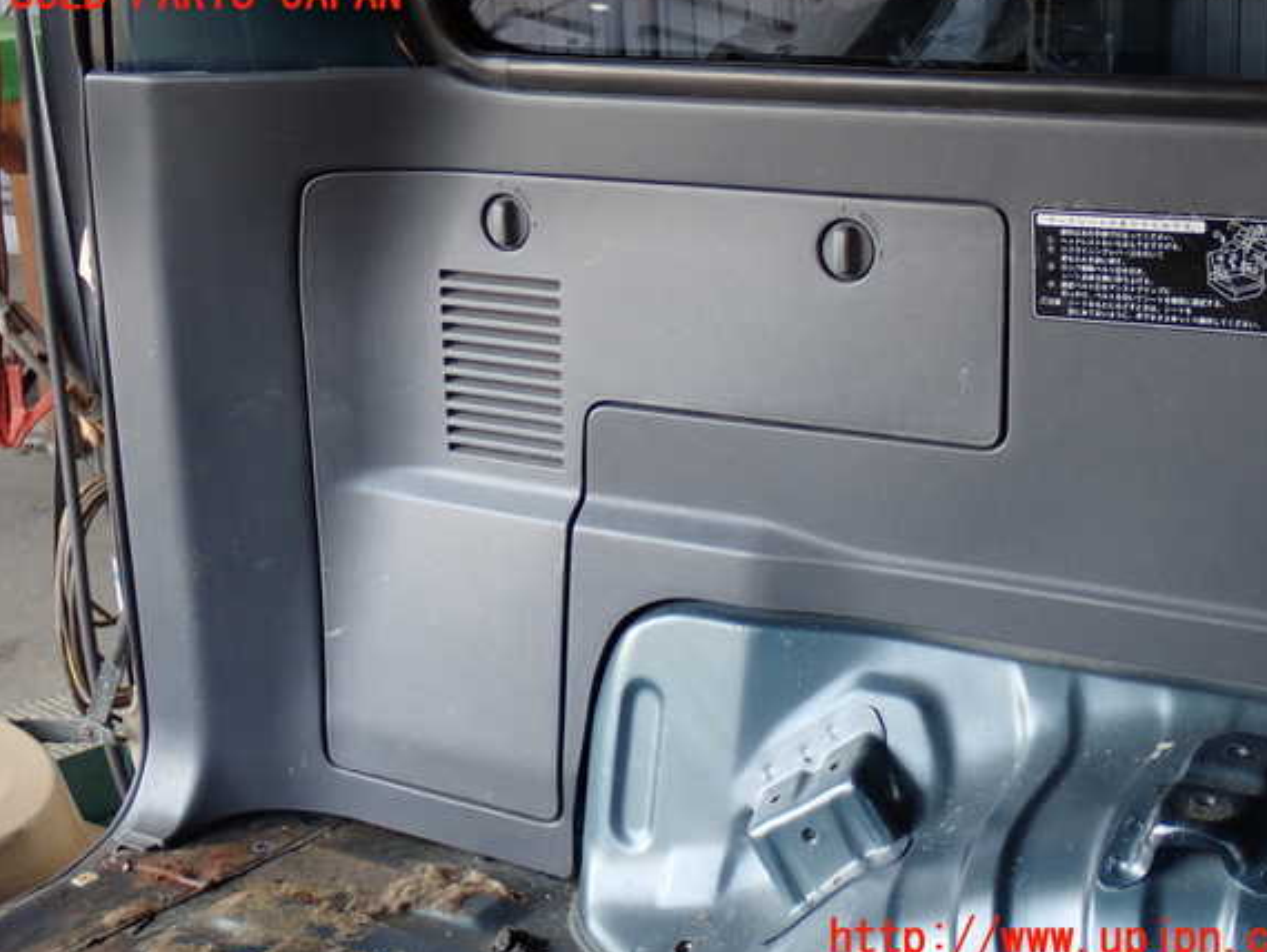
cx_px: 665
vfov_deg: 24.0
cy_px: 467
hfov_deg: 31.7
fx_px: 2234
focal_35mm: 61
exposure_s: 1/60
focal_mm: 10.35
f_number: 3.5
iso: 200
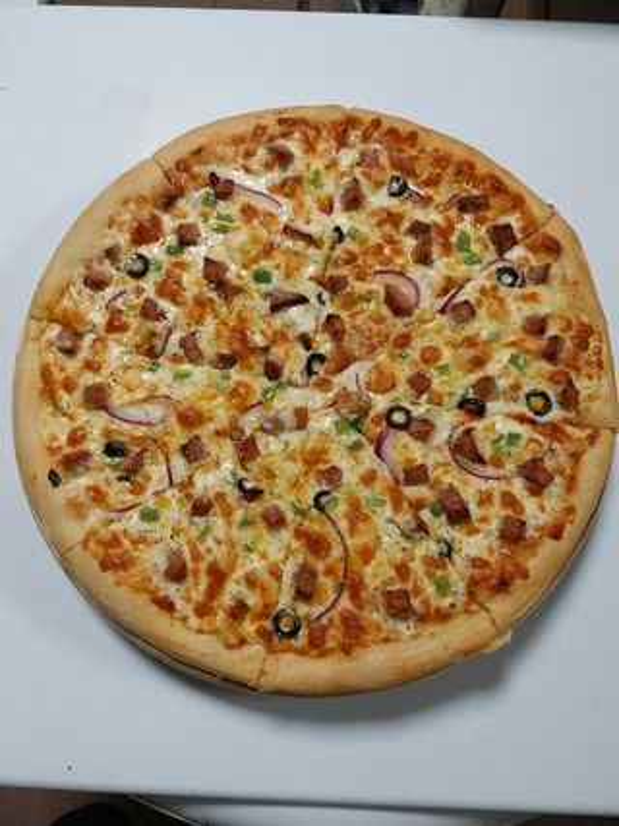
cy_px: 413
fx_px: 620
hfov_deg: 53.0
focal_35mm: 26
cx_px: 310
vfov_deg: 67.3
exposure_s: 1/50
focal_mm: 4
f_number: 1.8
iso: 200
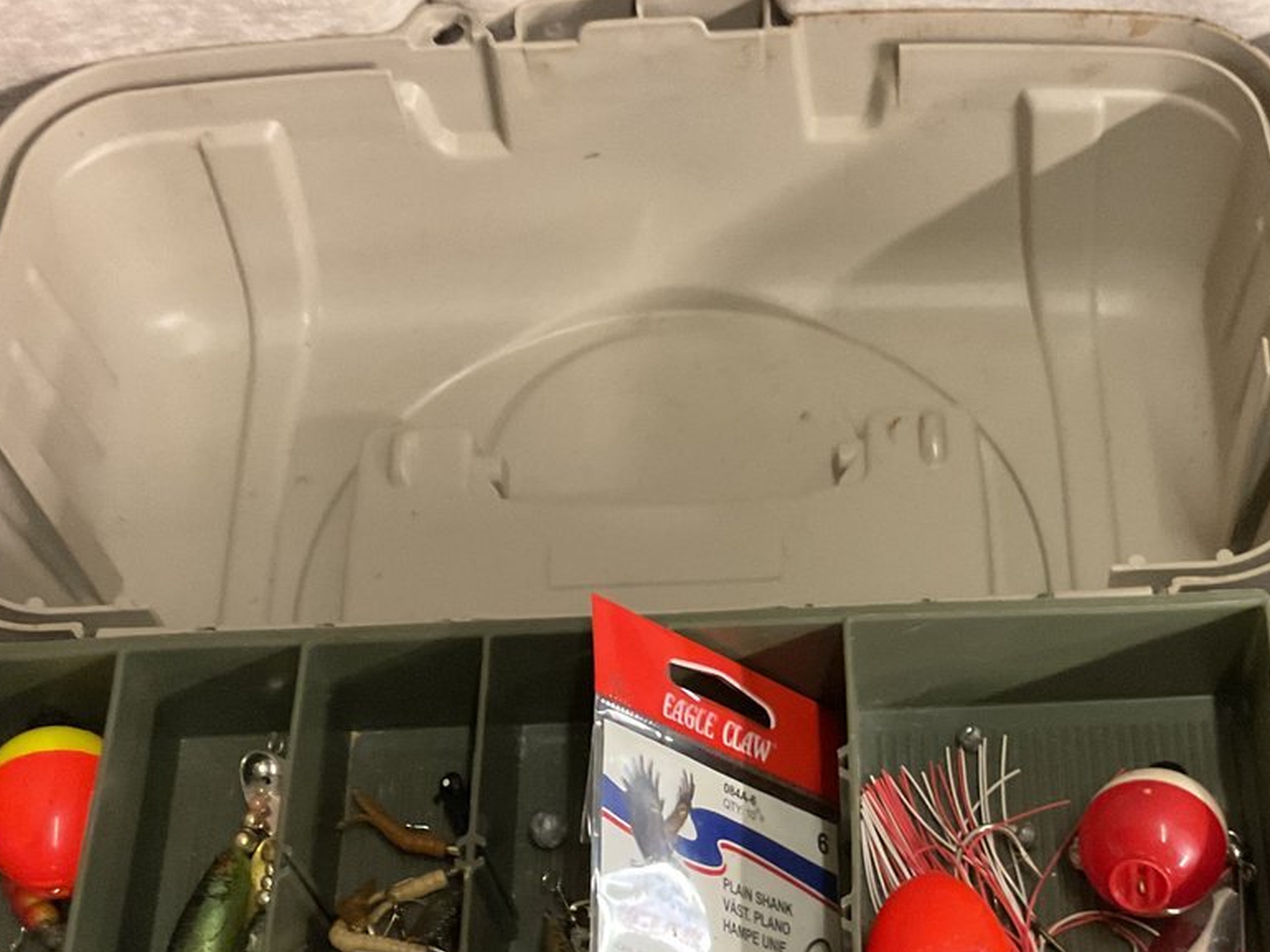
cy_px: 720
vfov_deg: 25.3
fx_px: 2091
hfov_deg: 33.4
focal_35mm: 57
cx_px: 880
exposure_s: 1/30
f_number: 1.8
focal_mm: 3
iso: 320
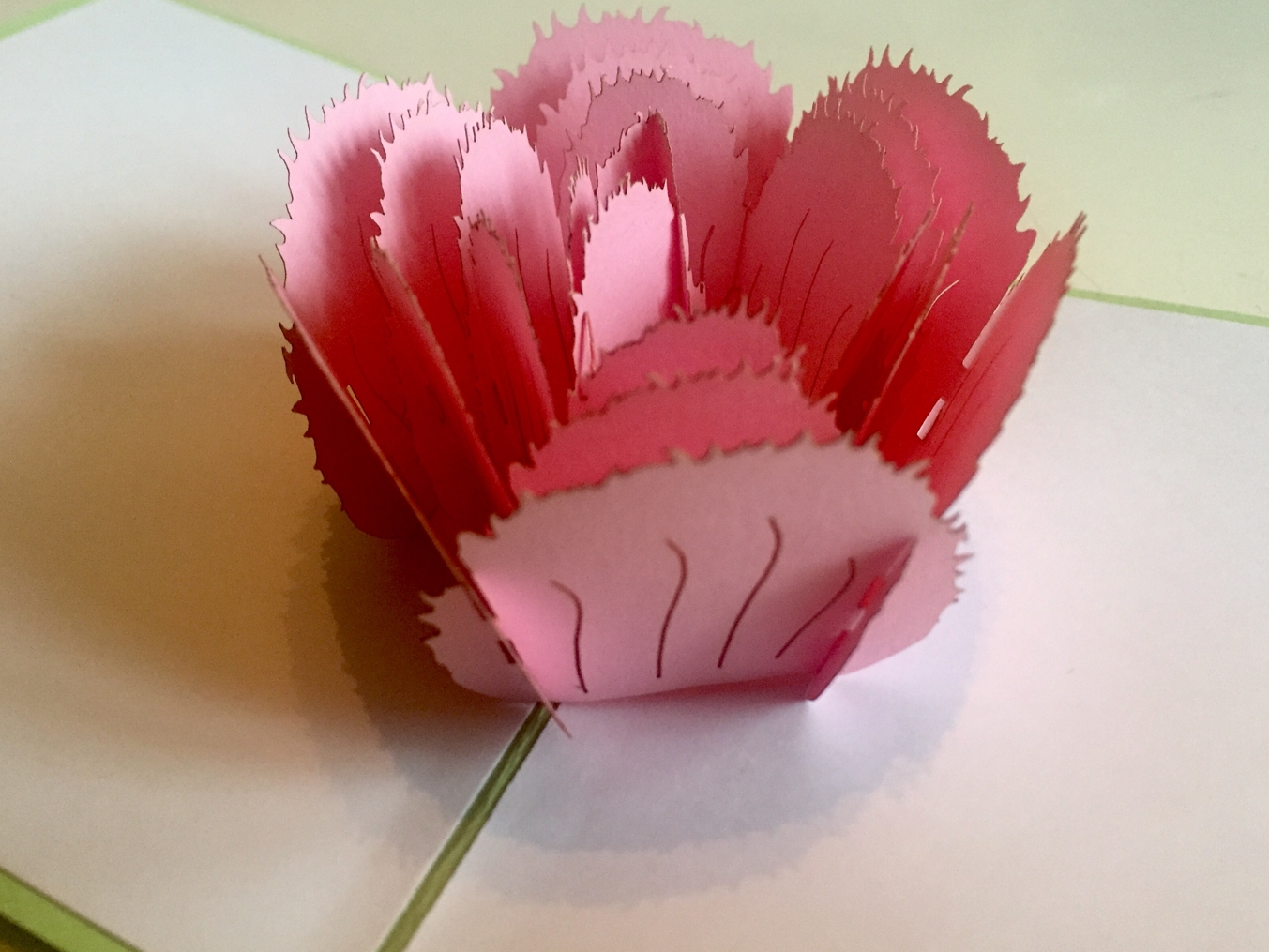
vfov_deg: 46.8
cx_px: 642
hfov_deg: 60.0
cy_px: 472
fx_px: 1100
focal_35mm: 30
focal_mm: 4.15
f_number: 2.2
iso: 200
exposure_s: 1/33
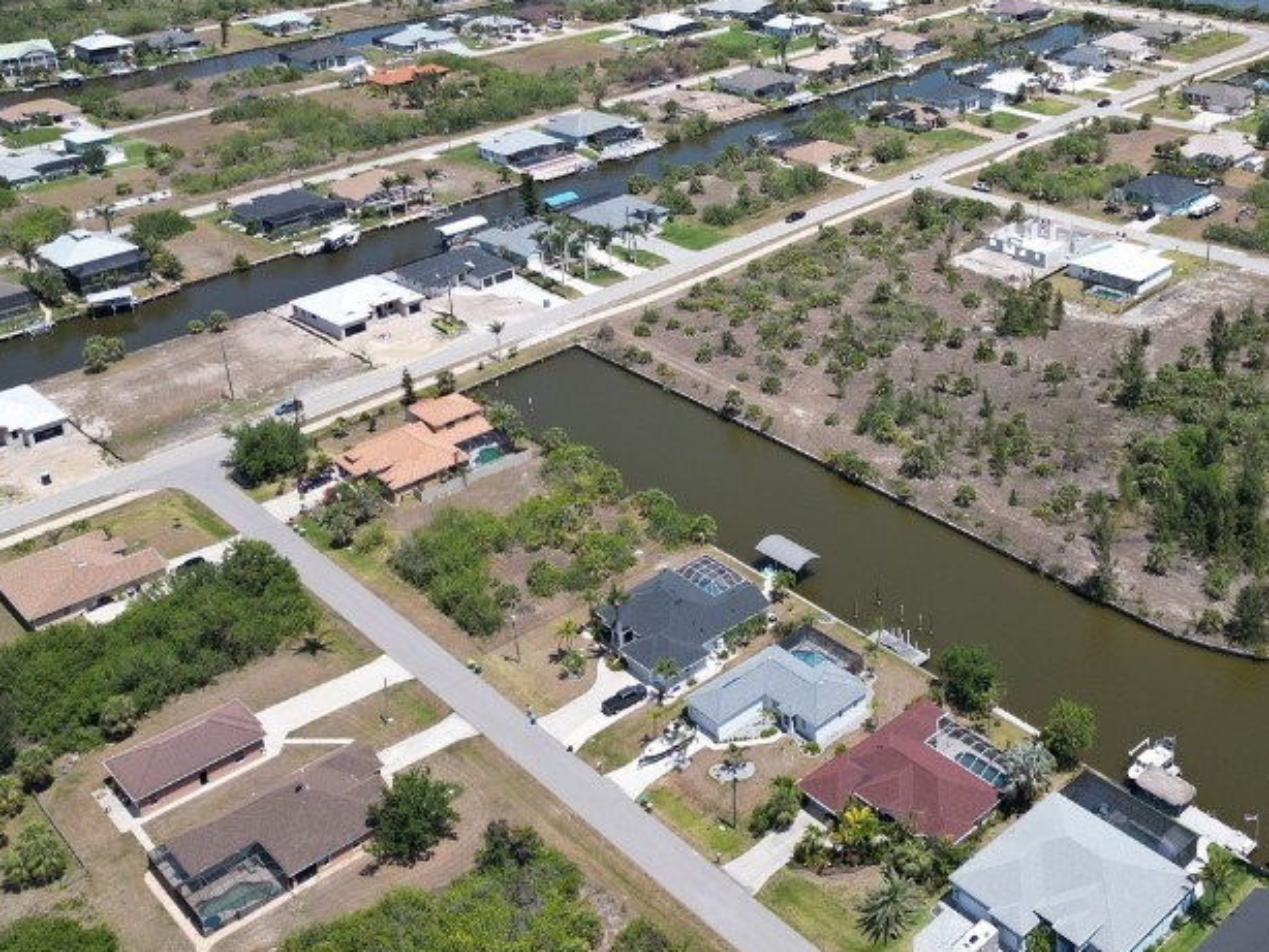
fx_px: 1467
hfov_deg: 45.6
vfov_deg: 35.2
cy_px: 244
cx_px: 903
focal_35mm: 40
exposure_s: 1/3000
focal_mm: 6.72
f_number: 1.7
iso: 120
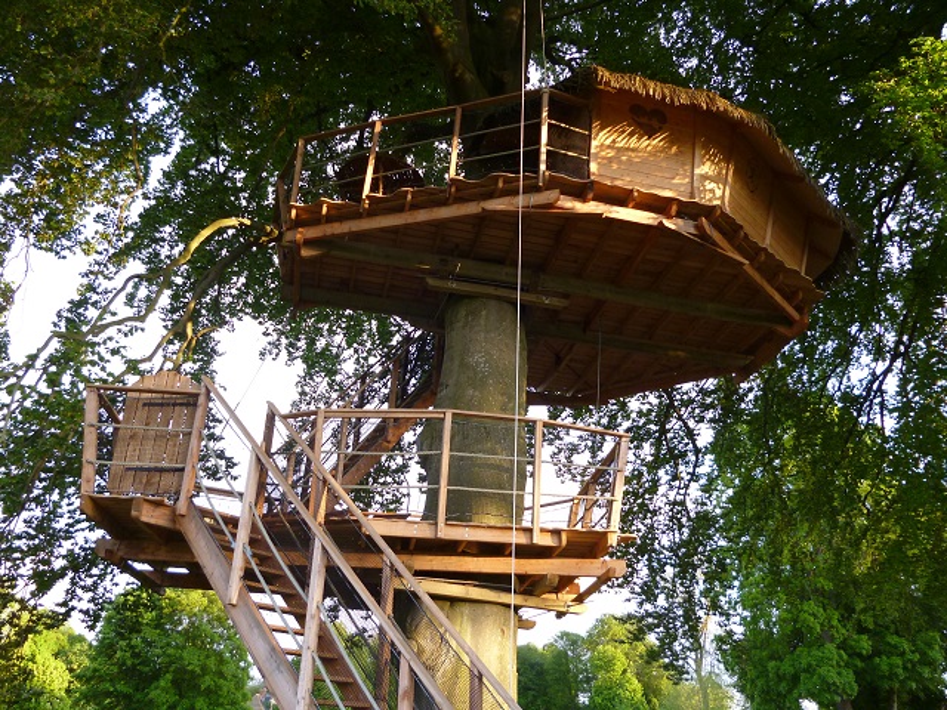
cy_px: 355
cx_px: 474
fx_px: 766
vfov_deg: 49.7
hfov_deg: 63.4
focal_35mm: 28
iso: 160
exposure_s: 1/60
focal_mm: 5
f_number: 3.1
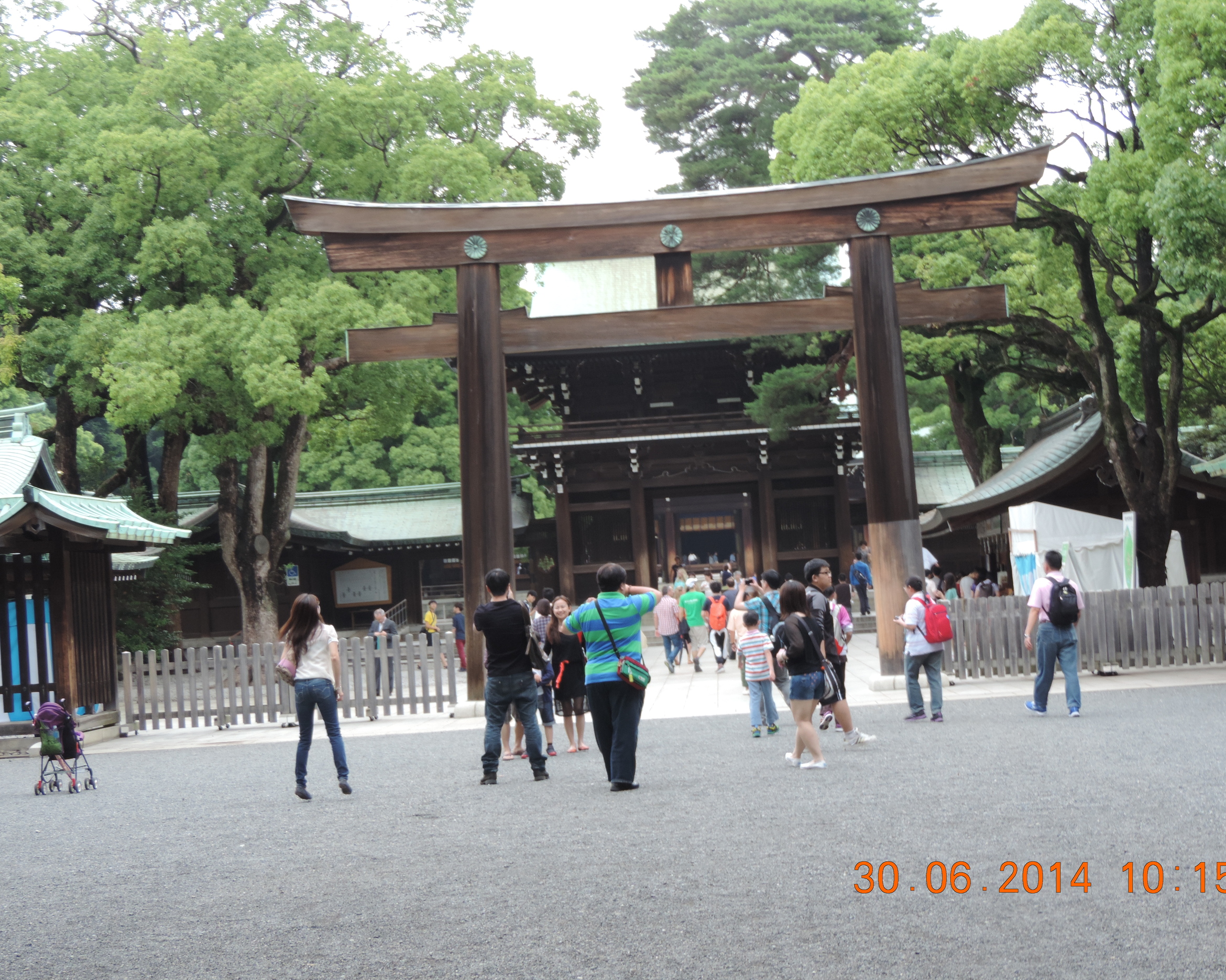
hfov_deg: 26.1
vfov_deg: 21.0
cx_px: 638
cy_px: 490
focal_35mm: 73
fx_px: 2649
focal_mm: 12.4
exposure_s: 1/80
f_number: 3.9
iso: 80
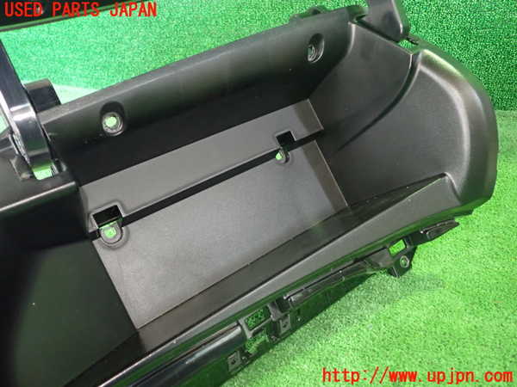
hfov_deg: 63.4
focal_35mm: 28
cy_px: 194
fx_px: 418
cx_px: 258
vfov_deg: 49.7
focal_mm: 5.05
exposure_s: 1/25
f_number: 2.2
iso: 800
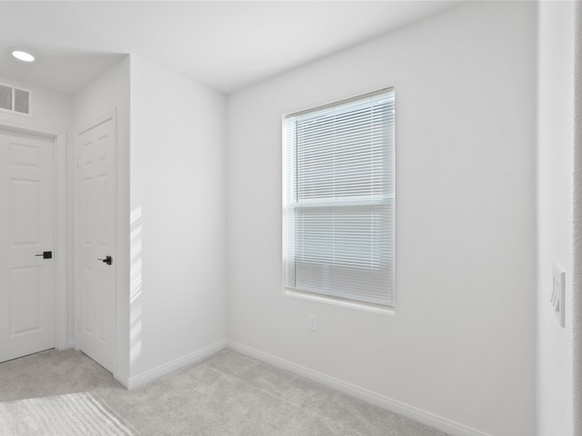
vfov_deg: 71.6
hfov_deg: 87.1
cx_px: 246
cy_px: 226
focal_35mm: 18
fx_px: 303
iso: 400
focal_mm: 16
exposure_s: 1/15
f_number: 8
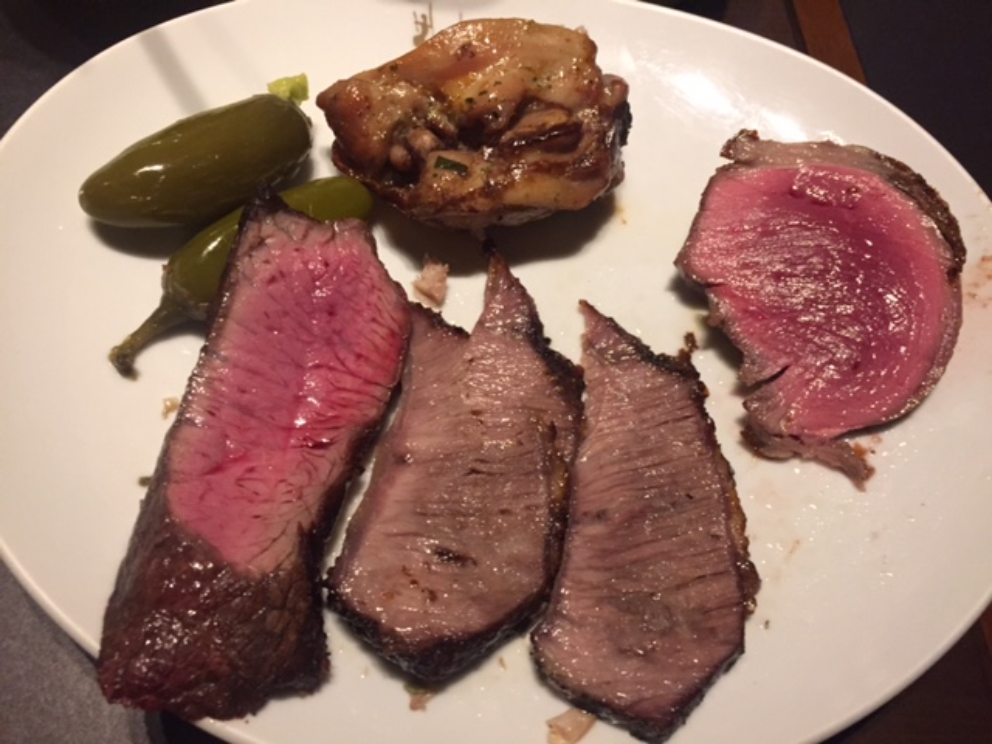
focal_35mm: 29
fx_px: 831
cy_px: 372
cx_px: 496
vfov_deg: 48.2
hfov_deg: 61.7
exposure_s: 1/30
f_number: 2.2
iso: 200
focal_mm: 4.15
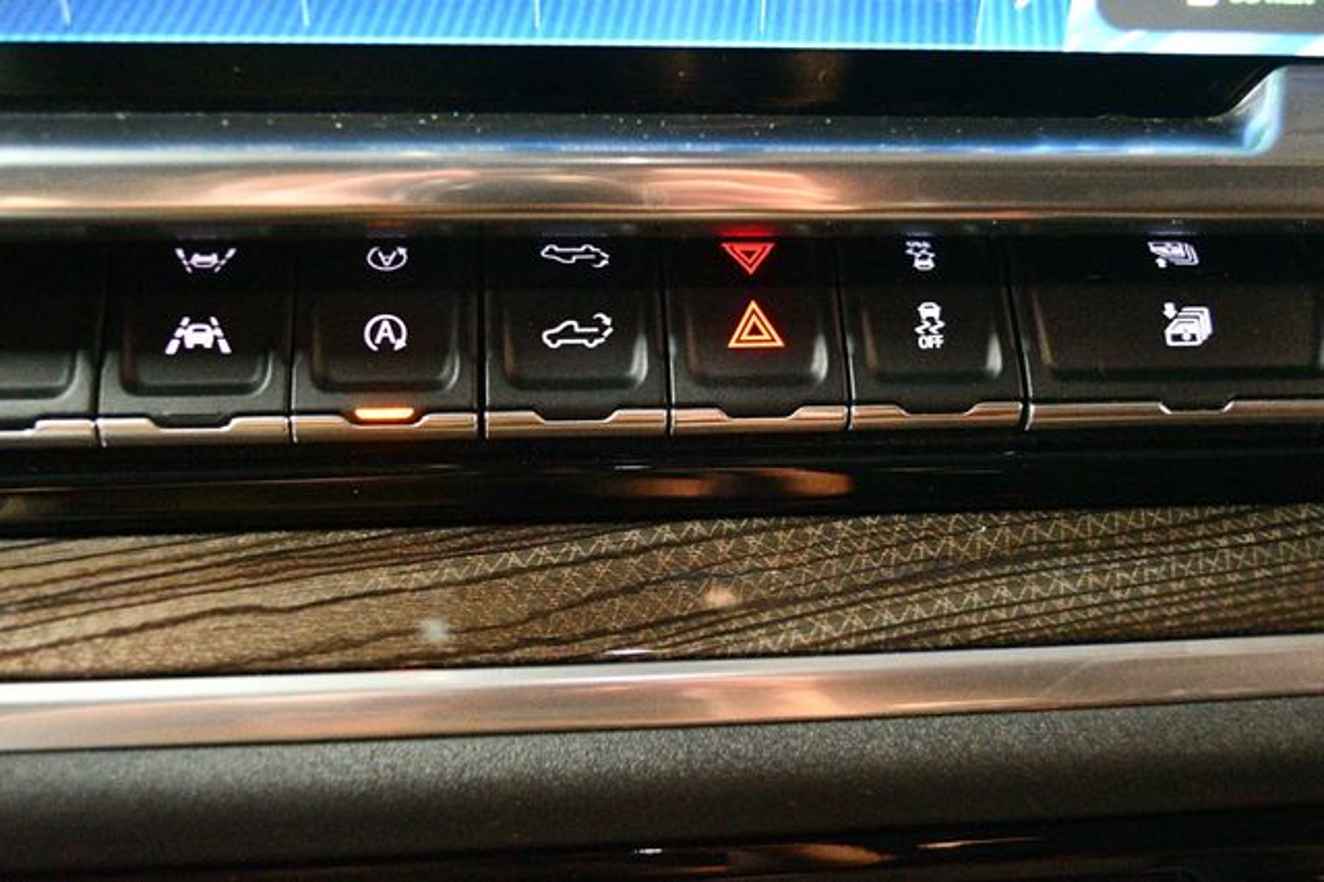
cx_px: 662
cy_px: 441
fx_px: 1323
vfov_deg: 36.8
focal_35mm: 36
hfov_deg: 53.2
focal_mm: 24
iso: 12800
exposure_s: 1/40
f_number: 4
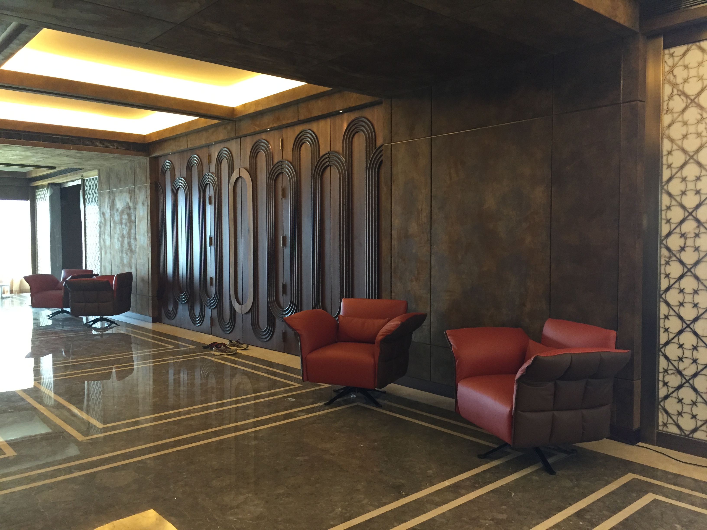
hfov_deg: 61.7
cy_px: 265
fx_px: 592
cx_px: 354
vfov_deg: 48.2
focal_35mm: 29
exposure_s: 1/33
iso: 200
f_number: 2.2
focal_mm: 4.15
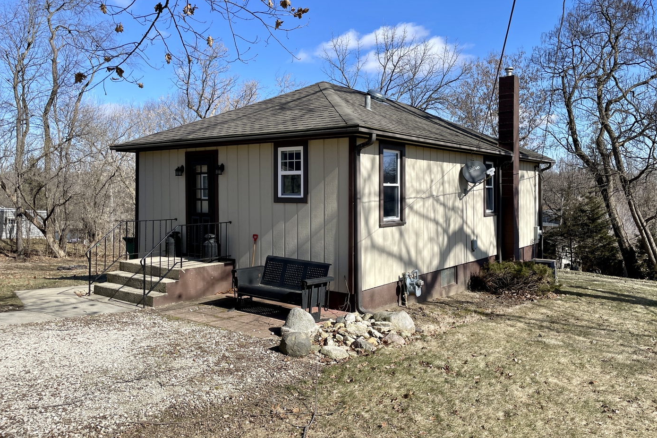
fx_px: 511
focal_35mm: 28
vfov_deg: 46.3
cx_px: 334
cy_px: 190
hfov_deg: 65.5
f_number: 1.6
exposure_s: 1/2817
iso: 32
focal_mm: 4.2
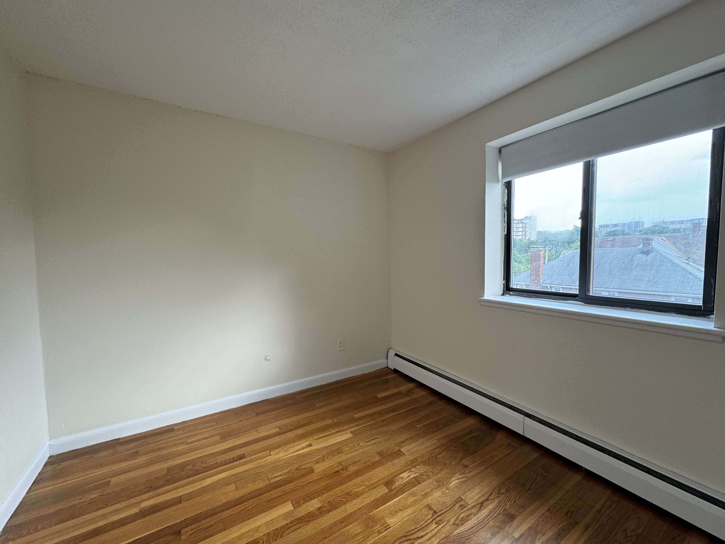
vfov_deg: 85.7
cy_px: 272
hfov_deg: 102.1
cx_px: 362
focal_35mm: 14
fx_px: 293
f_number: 2.2
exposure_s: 1/99
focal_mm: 2.22
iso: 100
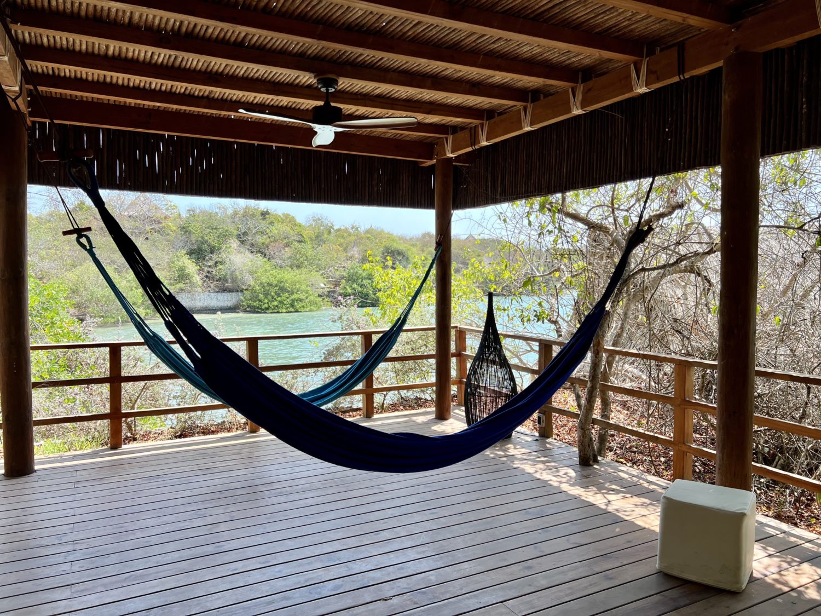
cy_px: 308
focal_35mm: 26
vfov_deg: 53.1
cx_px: 410
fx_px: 617
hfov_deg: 67.3
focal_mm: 5.7
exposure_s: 1/1079
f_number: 1.5
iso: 50
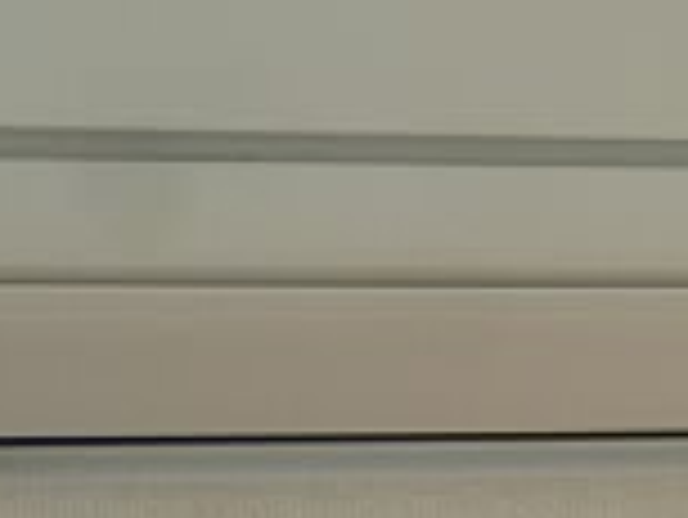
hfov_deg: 14.7
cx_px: 904
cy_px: 97
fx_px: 2546
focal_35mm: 128
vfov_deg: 11.6
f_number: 3.1
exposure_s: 1/60
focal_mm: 5
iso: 200
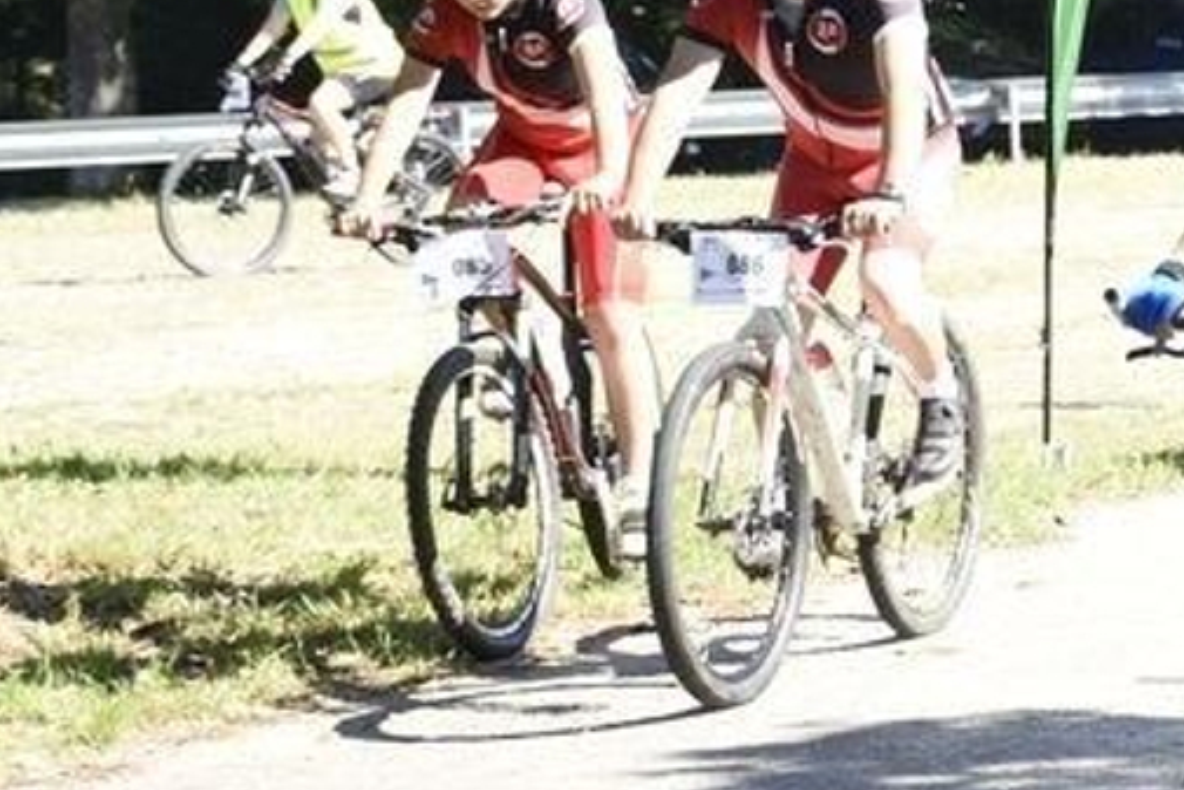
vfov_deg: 7.2
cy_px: 20
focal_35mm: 190
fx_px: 6250
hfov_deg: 10.4
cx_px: 1801
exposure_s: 1/200
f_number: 5
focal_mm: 40
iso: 160
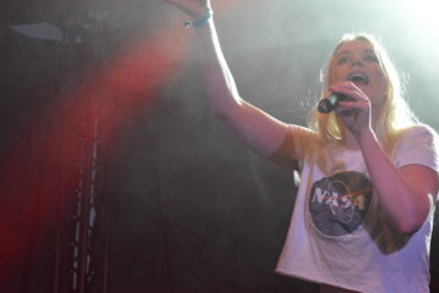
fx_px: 1268
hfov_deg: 19.5
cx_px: 319
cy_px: 128
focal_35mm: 104
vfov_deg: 13.2
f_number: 5.3
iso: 3200
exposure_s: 1/320
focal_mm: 42
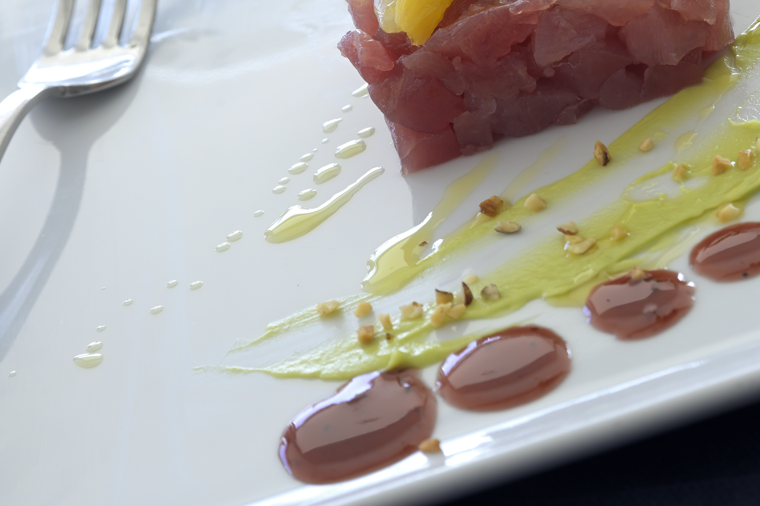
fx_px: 3186
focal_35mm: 151
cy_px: 72
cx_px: 628
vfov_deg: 9.0
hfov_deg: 13.5
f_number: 11
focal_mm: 80
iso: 100
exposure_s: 1/8
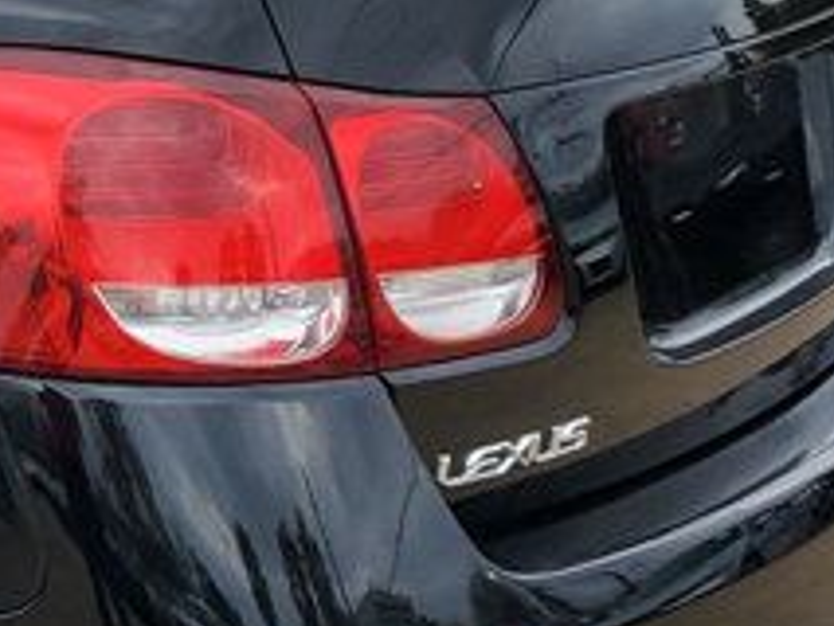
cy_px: 243
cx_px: -795
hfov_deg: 13.6
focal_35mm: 125
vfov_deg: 11.9
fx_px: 3013
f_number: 2.4
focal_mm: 4.3
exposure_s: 1/120
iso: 64
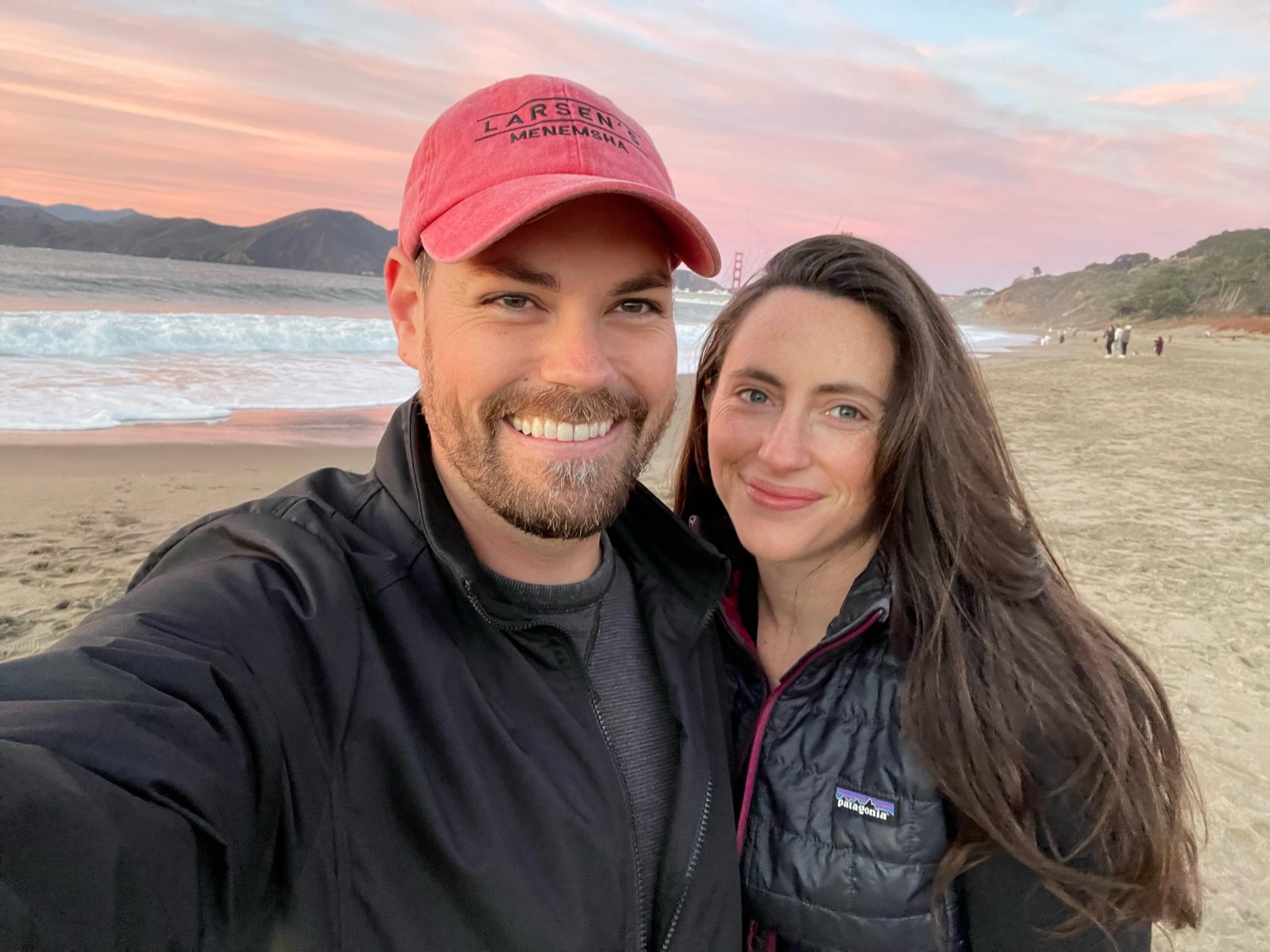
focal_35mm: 23
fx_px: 844
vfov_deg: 58.9
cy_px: 476
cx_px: 635
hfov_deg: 73.9
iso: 400
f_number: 2.2
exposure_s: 1/60
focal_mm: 2.71
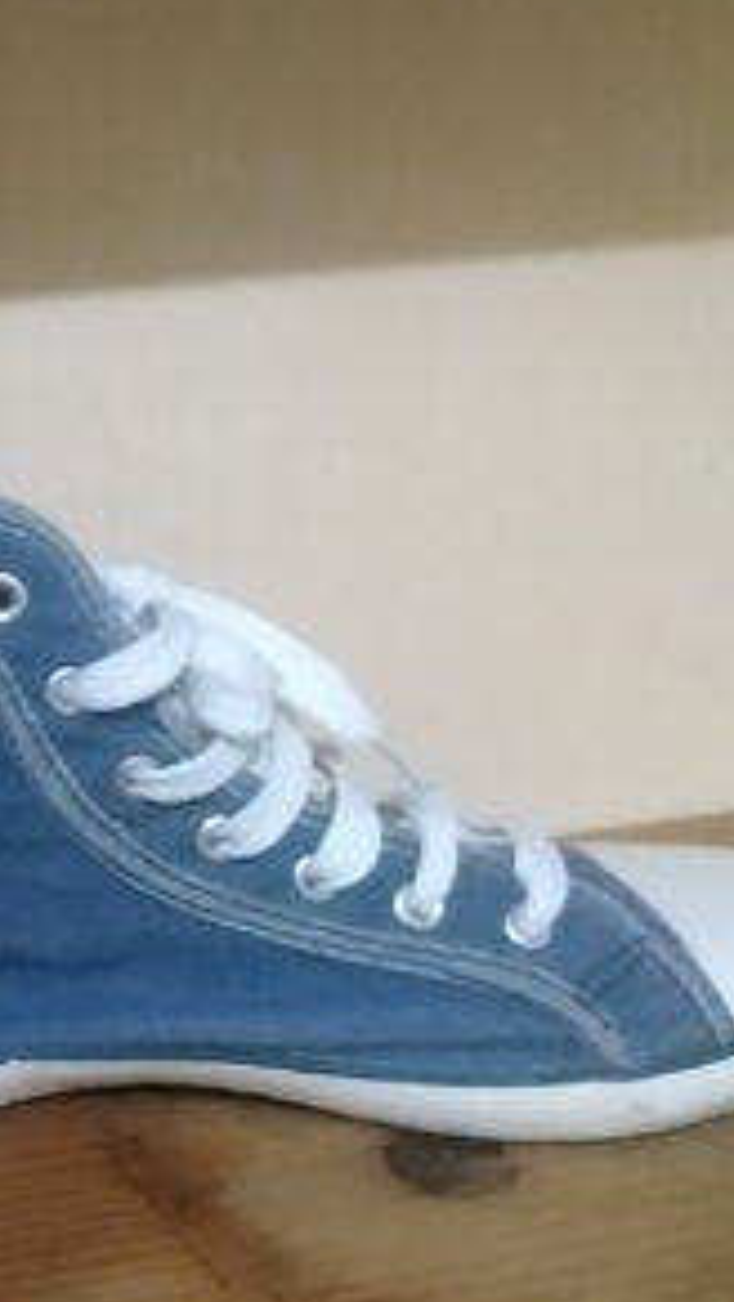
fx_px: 1589
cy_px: 512
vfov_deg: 44.3
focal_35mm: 46
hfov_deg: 24.0
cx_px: -112
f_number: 1.9
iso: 3200
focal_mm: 3.94
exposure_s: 1/17
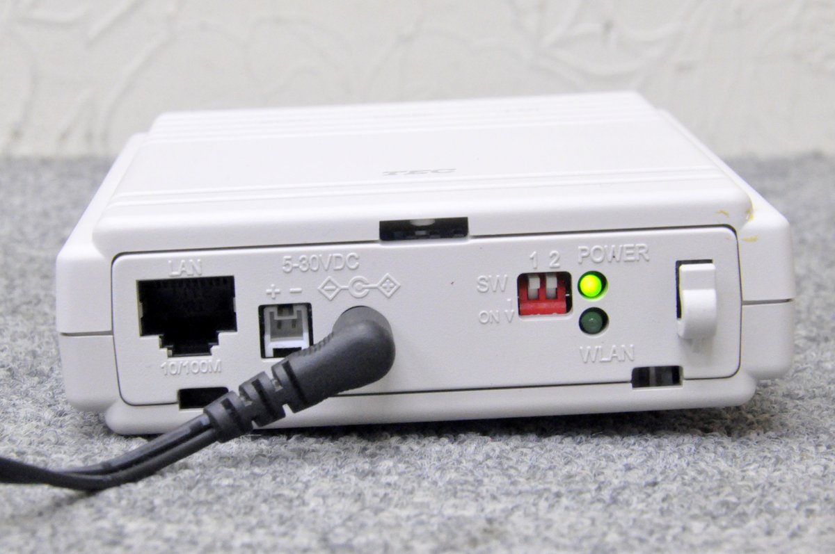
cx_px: 418
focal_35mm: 138
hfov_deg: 14.9
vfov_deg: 9.9
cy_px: 277
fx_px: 3197
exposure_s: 1/20
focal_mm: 92
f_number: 25
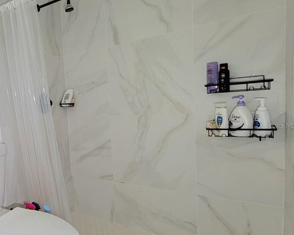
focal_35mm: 25
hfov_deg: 55.3
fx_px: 217
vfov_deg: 56.7
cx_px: 10
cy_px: 125
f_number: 2.2
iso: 80
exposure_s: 1/60.2
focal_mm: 2.2
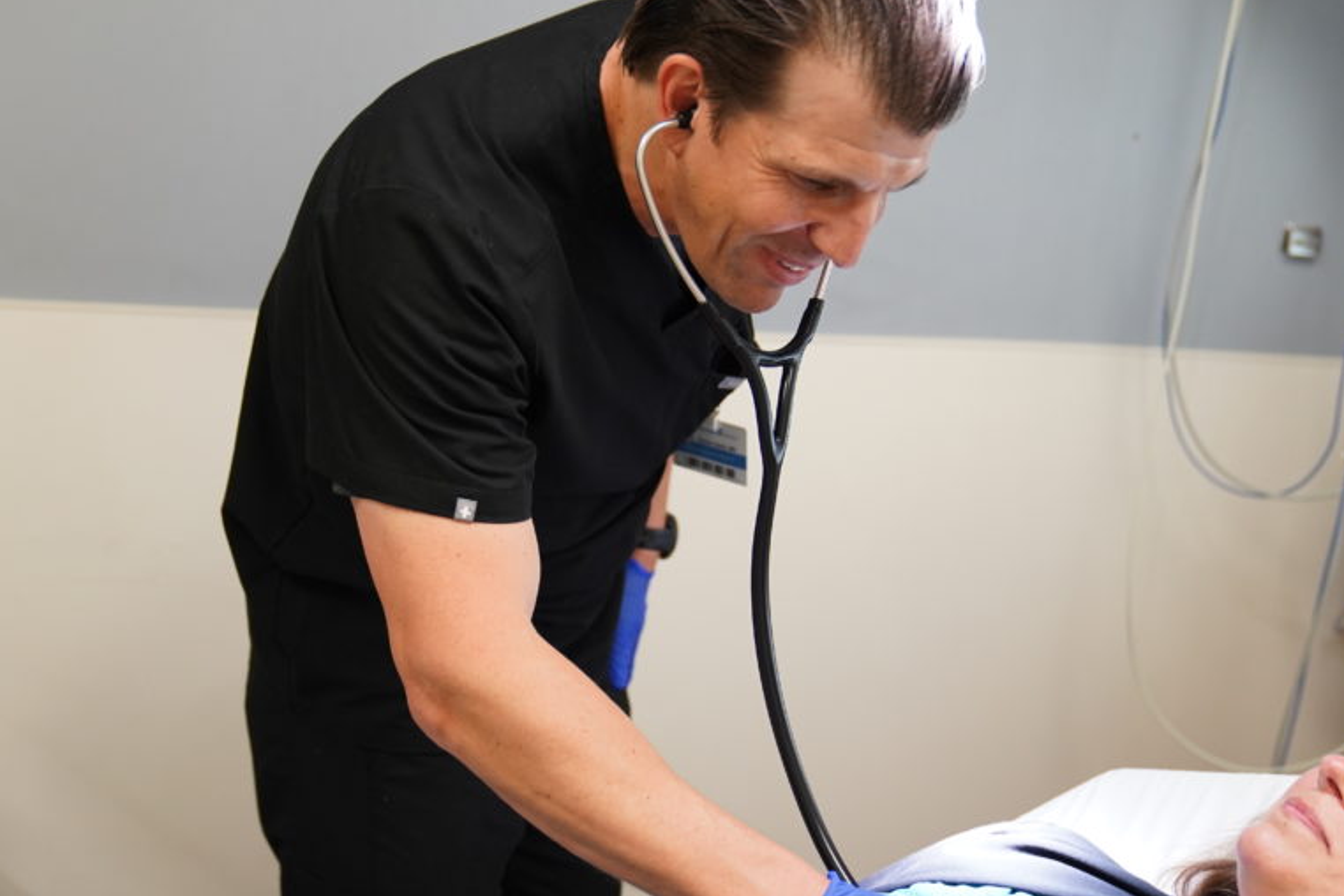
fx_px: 1605
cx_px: 579
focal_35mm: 43
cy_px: 470
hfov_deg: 45.3
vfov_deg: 31.2
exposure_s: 1/125
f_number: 2.8
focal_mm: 32
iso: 2000
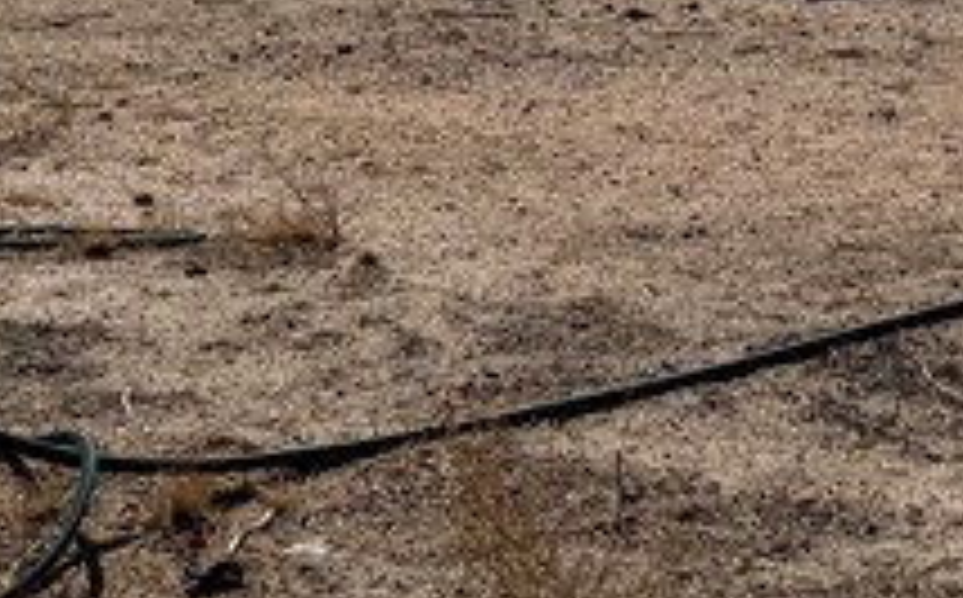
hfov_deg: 17.1
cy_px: -535
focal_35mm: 122
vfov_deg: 10.0
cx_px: 274
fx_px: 3197
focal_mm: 6.76
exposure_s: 1/12346
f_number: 1.78
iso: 64
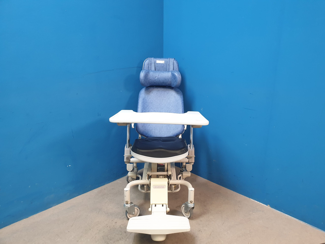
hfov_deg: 67.3
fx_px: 244
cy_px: 122
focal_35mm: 26
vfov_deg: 53.1
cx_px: 162
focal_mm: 4.3
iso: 320
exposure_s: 1/33
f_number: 2.4
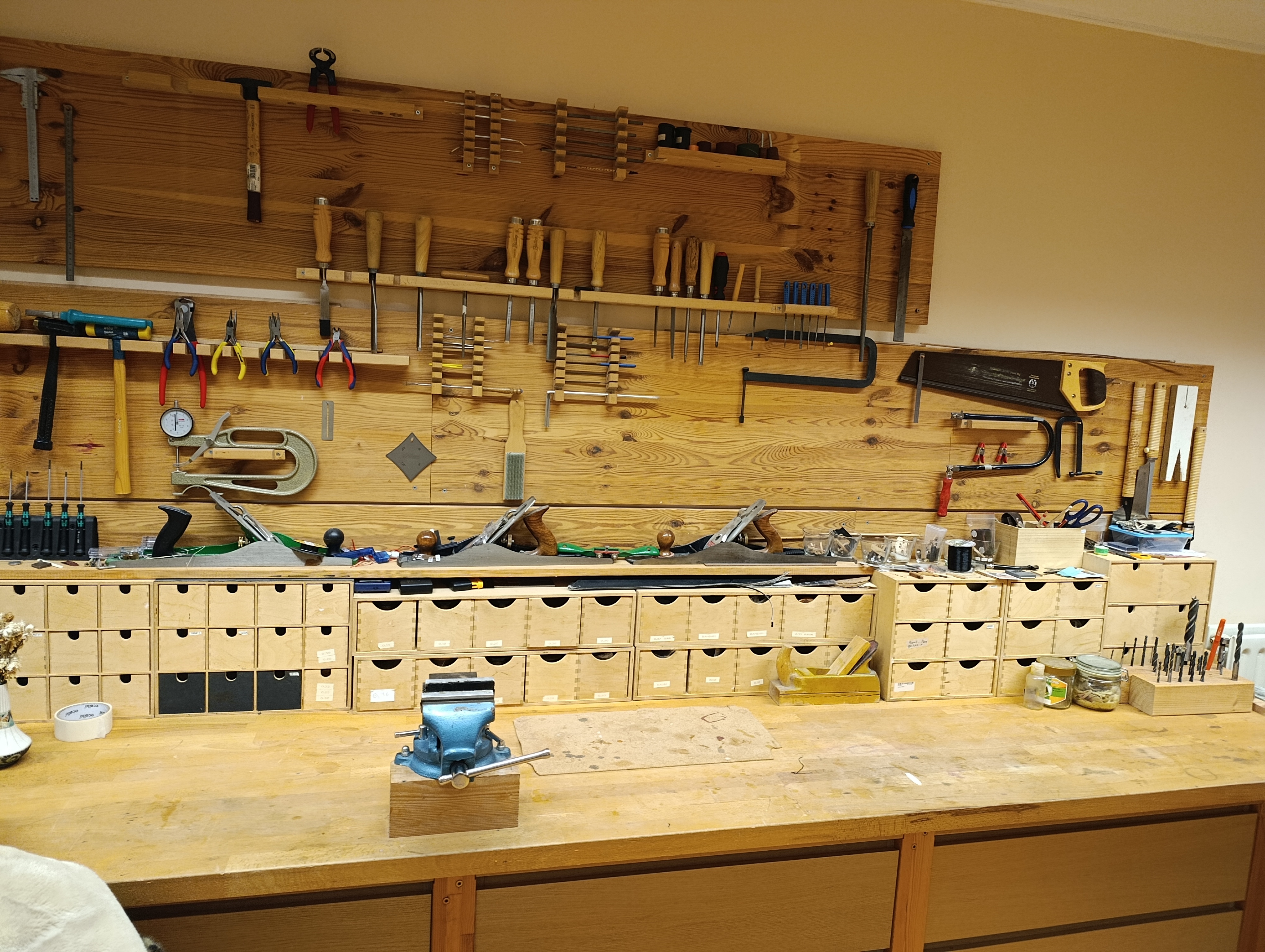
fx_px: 842
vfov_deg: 59.0
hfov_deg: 73.8
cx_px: 632
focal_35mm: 23
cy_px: 476
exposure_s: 1/50
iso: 631
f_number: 1.65
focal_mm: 6.11
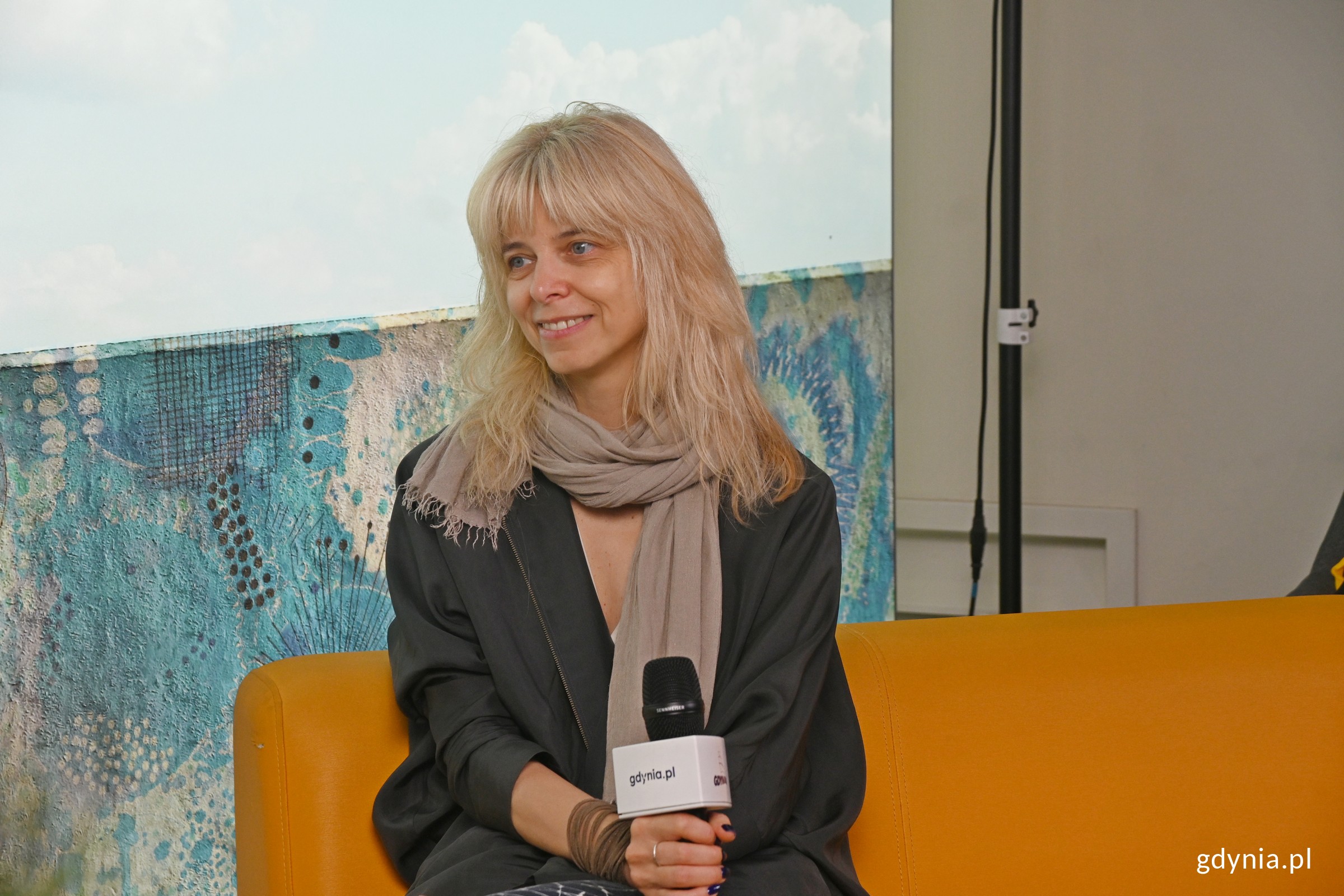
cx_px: 672
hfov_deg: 19.5
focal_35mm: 105
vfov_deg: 13.0
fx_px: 3920
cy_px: 448
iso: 800
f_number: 5.6
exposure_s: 1/250
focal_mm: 70
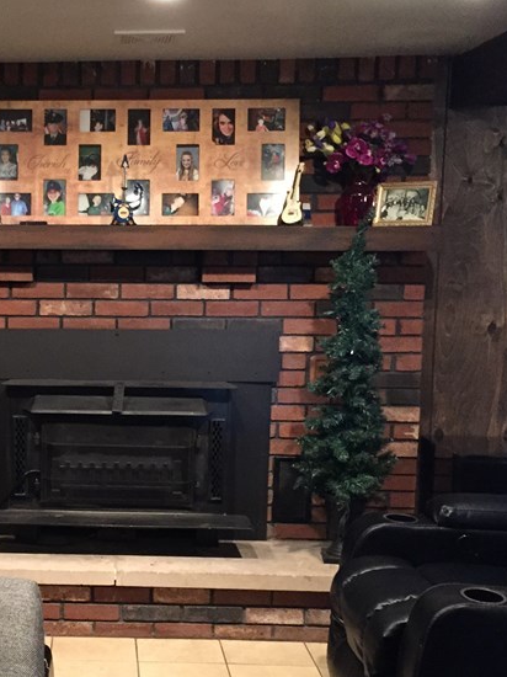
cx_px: 31
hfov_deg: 26.0
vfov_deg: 35.5
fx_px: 1055
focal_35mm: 54
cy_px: 391
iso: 250
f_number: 2.2
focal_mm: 4.15
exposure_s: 1/15
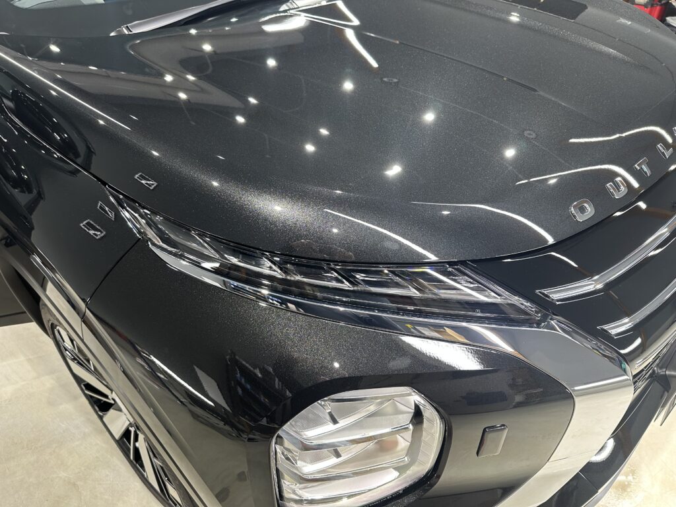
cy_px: 254
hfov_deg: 71.6
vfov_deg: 56.8
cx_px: 338
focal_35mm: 24
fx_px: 469
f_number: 1.78
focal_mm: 6.86
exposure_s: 1/60
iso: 160
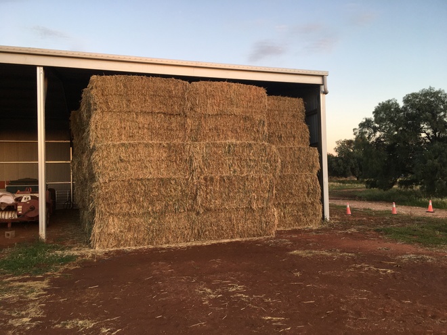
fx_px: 374
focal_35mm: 29
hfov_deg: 61.7
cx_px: 224
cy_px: 168
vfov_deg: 48.2
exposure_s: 1/100
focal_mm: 4.15
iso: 40
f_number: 2.2
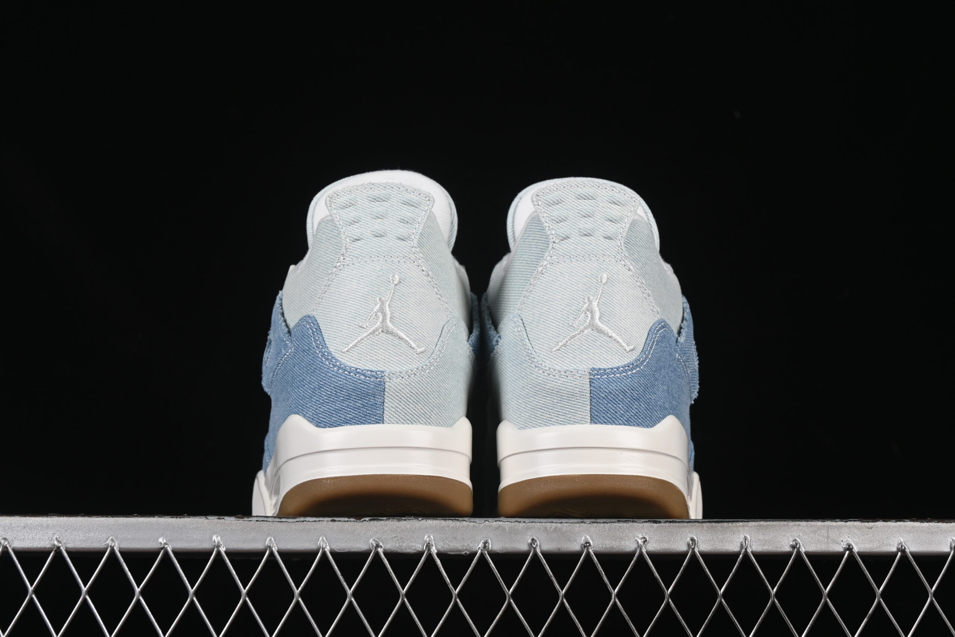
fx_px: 1990
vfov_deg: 18.2
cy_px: 318
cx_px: 478
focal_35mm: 75
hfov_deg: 27.0
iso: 160
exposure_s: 1/80
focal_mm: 50
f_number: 8
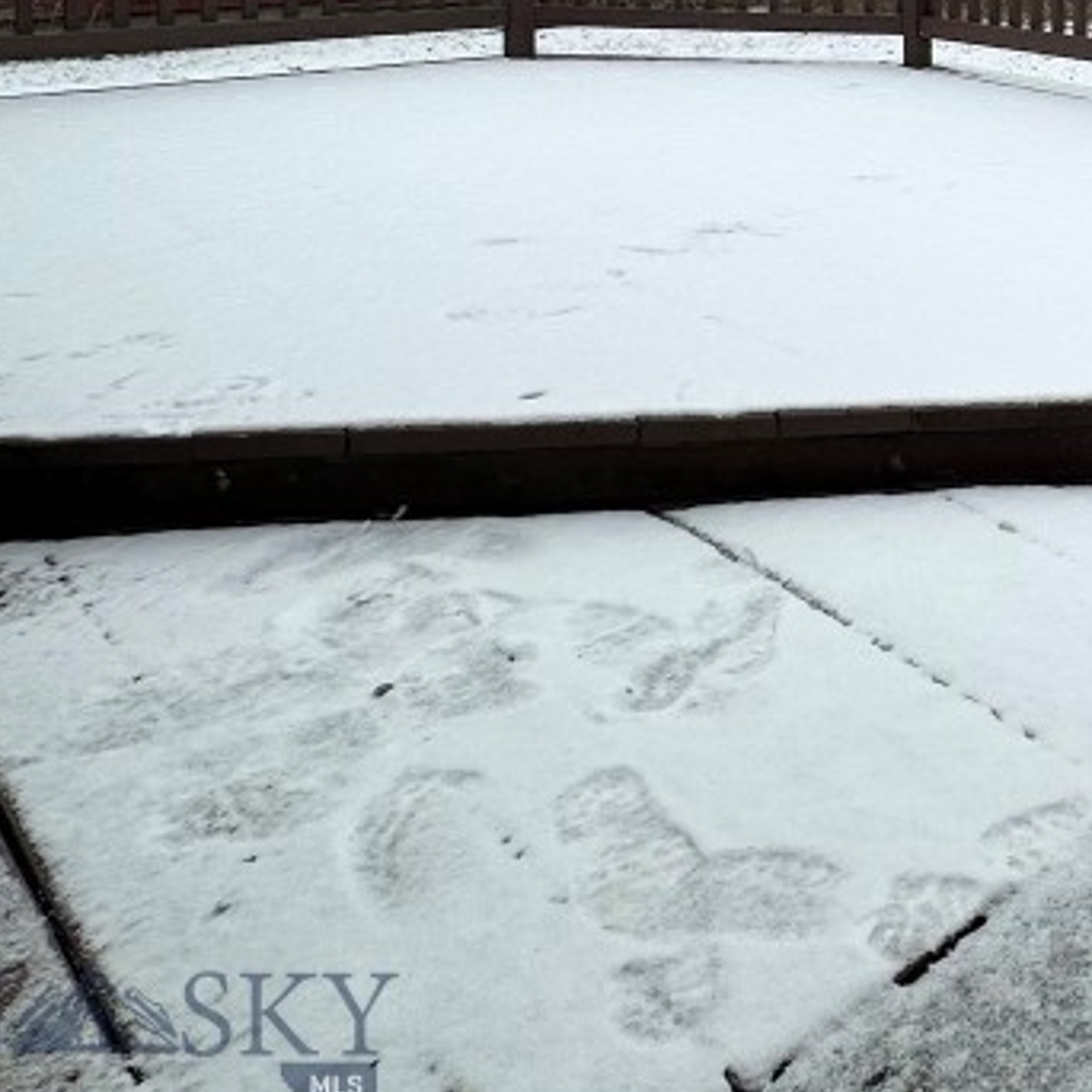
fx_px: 1321
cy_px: -73
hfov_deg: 33.3
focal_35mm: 37
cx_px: 1411
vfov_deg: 38.2
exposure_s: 1/491
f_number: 2.2
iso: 40
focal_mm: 2.22
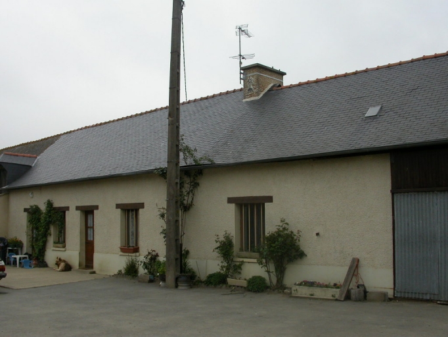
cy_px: 168
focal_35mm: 38
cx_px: 224
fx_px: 492
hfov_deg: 49.0
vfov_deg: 37.7
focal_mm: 7.85
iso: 100
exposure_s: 1/273
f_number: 6
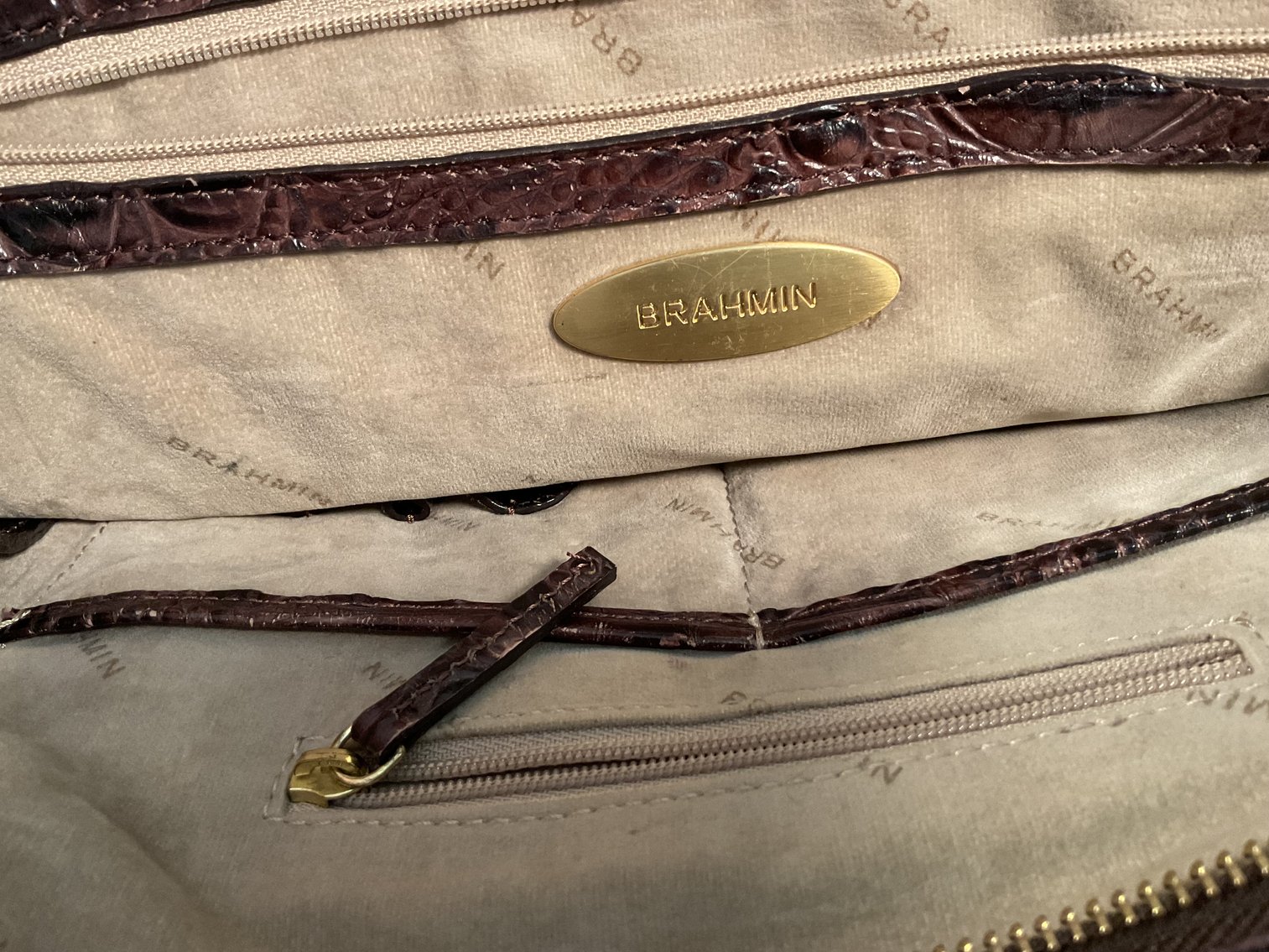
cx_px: 634
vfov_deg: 48.2
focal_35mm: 29
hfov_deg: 61.7
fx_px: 1063
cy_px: 476
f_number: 1.8
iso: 250
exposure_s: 1/40
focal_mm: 3
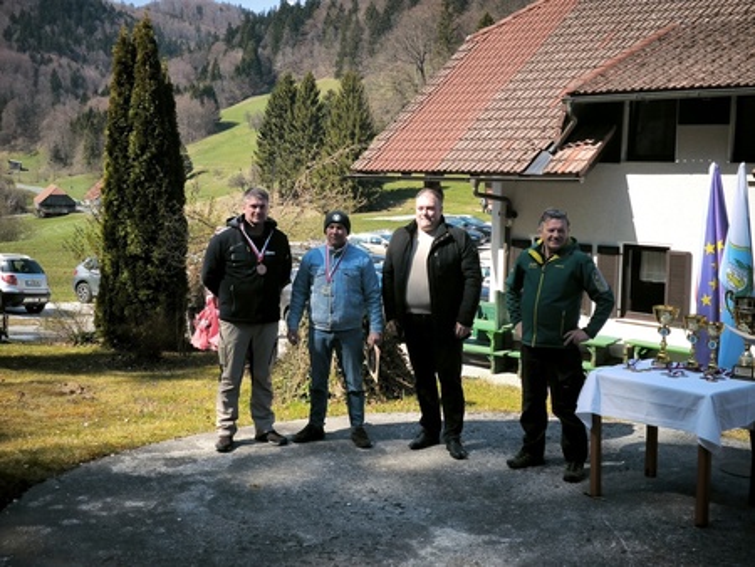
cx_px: 378
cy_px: 284
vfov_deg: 29.1
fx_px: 1091
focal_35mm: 50
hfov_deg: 38.2
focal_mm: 7.1
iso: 50
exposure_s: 1/517
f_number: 1.9
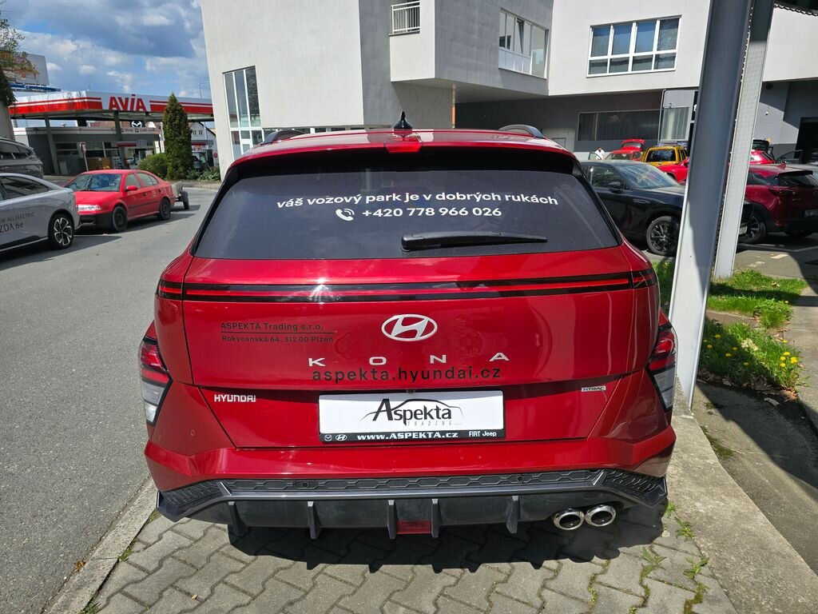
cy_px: 307
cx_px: 409
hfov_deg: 73.9
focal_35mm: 23
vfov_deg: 58.9
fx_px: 544
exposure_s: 1/827
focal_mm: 6.3
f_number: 1.7
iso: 12
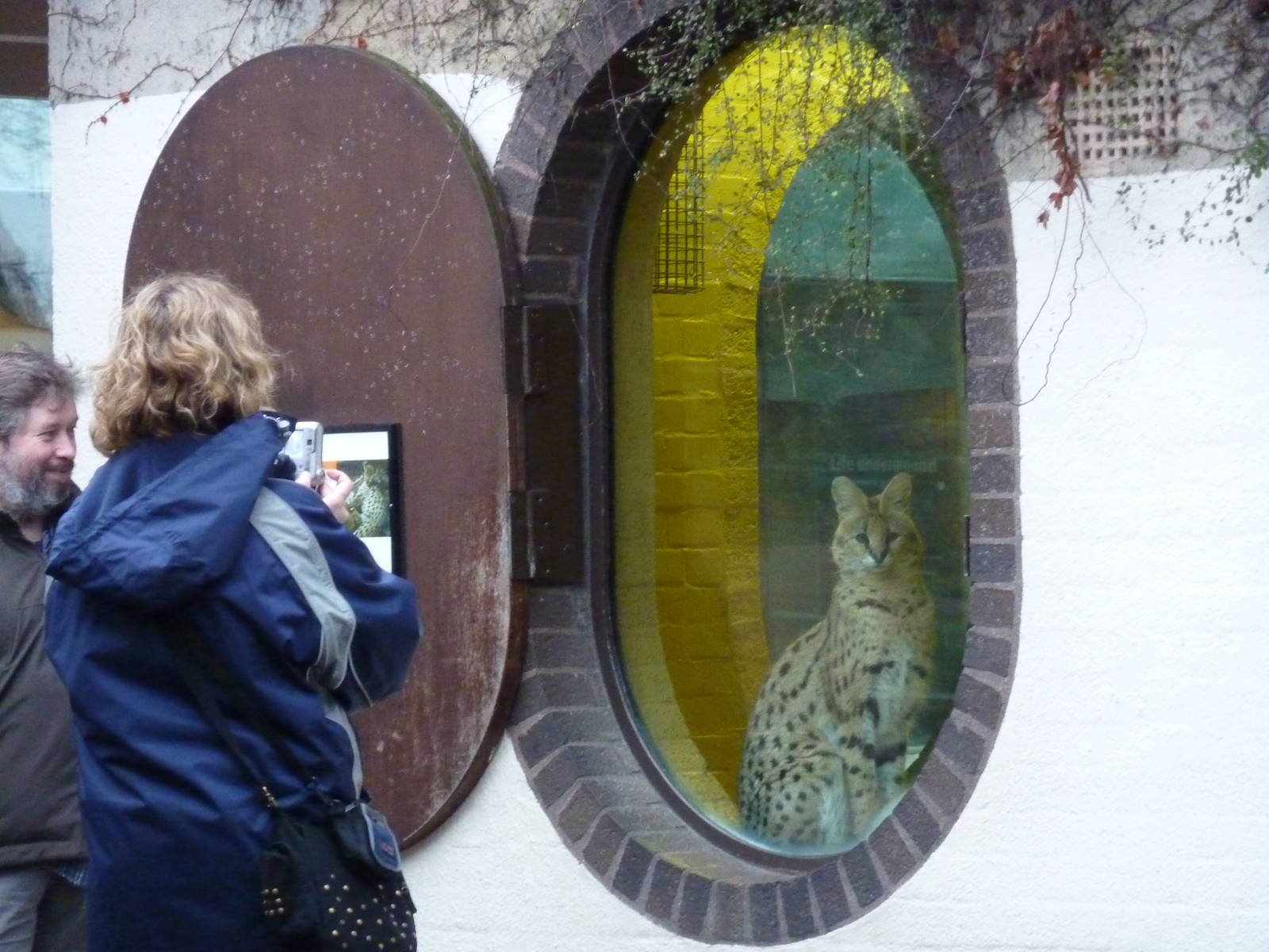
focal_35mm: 196
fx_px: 7185
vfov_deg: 7.6
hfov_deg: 10.1
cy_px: 476
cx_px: 634
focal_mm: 32.1
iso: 800
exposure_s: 1/30
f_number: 4.5
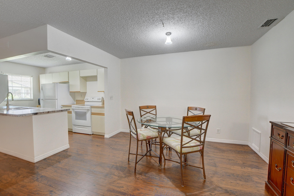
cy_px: 98
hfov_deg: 100.4
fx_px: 122
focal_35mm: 15
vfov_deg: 77.3
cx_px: 147
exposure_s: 1/15
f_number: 8
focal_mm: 10
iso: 1000
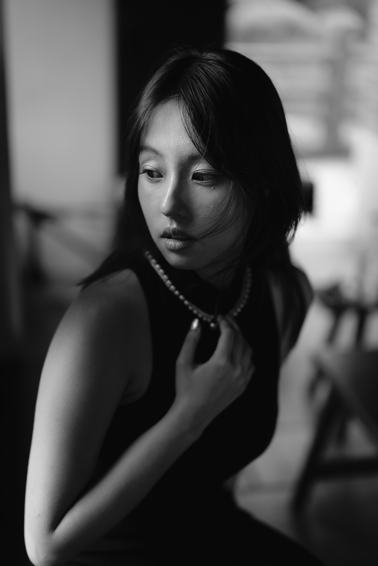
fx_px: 787
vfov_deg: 39.6
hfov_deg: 27.0
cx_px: 189
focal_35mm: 50
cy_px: 283
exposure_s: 1/60
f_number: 1.7
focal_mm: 50
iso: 50
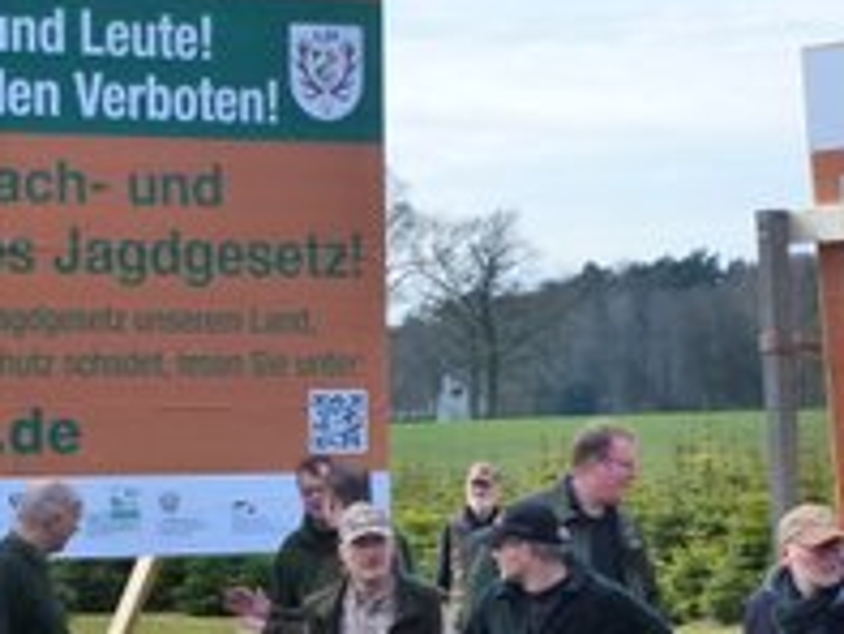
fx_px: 3391
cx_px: 231
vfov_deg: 10.6
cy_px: 548
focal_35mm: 139
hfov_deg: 14.1
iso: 250
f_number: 4.4
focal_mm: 10.1
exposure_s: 1/400
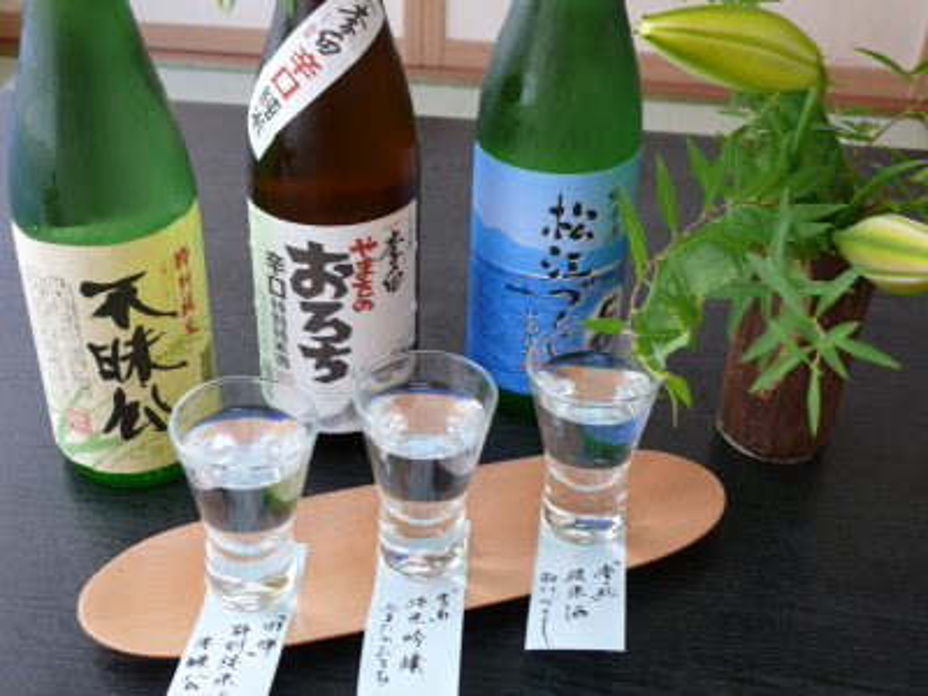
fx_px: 1260
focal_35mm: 47
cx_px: 464
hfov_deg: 40.4
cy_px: 348
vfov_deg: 30.9
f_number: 3.2
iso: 125
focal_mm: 9.8
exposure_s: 1/30
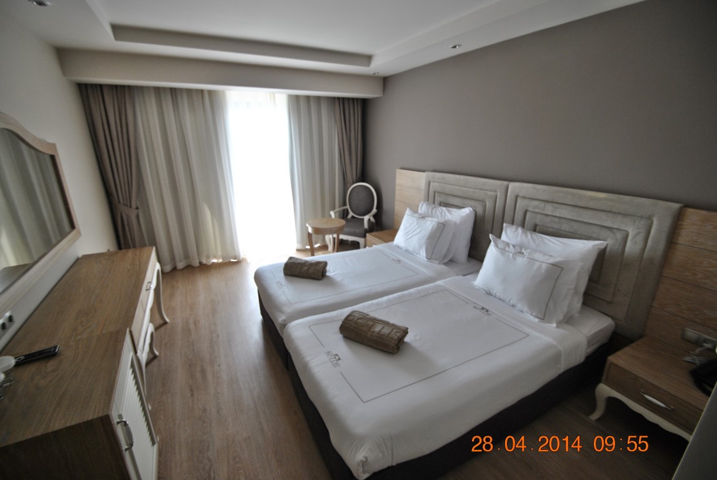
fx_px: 299
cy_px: 240
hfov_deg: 100.3
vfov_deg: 77.5
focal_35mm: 15
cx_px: 358
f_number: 4
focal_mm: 10
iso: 200
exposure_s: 1/60
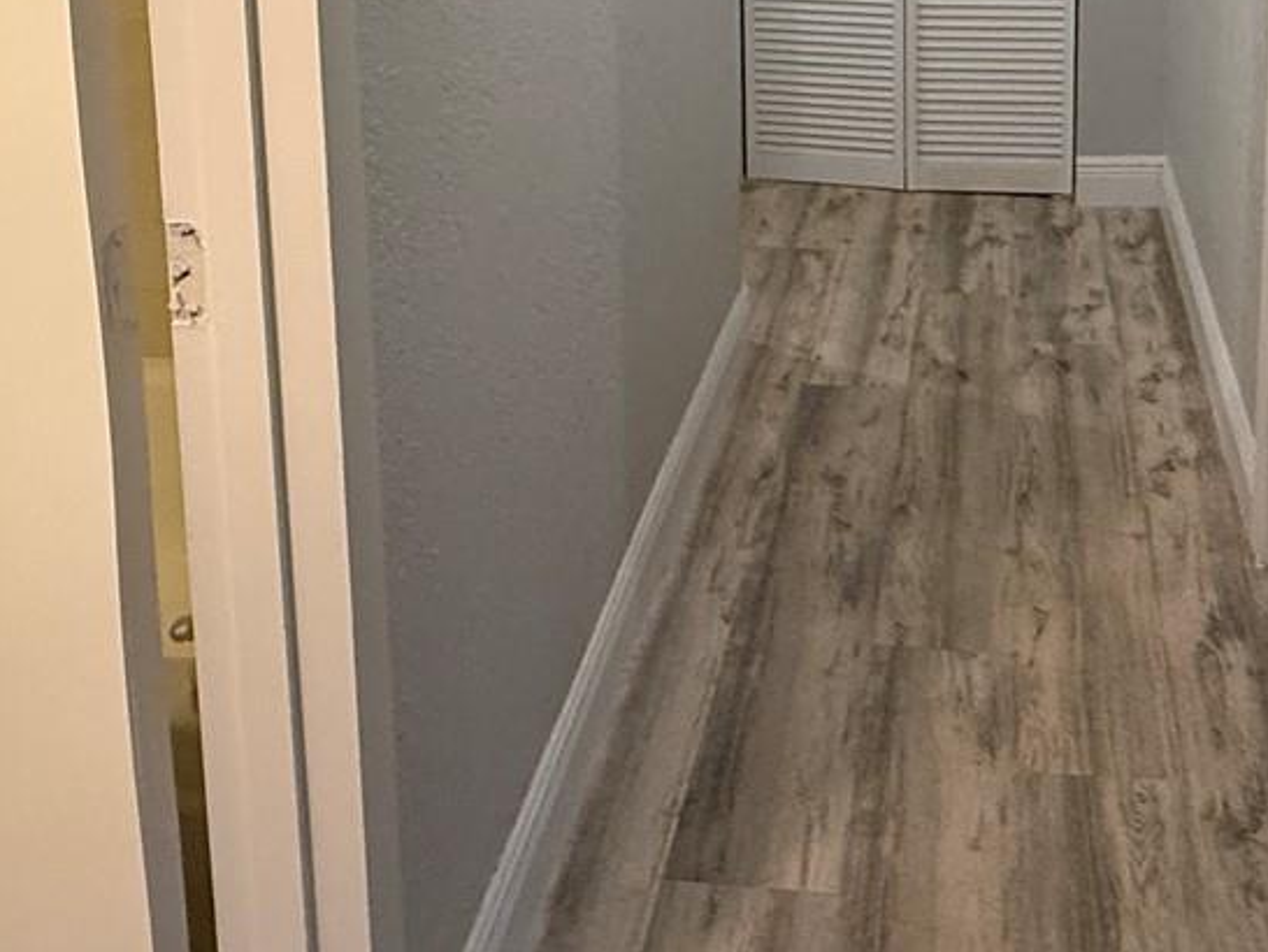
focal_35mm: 41
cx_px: 903
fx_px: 1503
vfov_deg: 30.4
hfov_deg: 44.7
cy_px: -160
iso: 320
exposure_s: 1/60
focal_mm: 2.22
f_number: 2.2
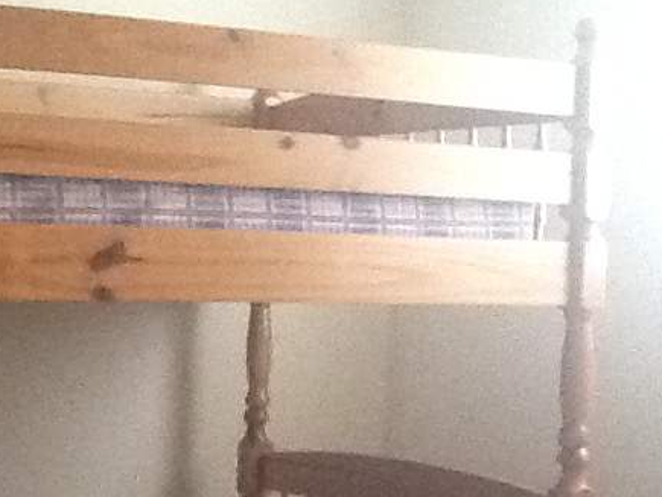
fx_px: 1857
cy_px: 412
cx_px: 40
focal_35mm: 97
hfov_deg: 19.8
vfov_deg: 15.2
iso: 400
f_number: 2.4
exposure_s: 1/15
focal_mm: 2.03
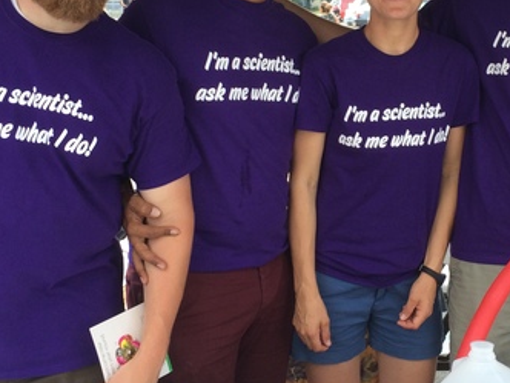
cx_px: 350
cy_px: 114
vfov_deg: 22.4
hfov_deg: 29.6
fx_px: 958
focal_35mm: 65
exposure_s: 1/149
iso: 32
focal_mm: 4.12
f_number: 2.2
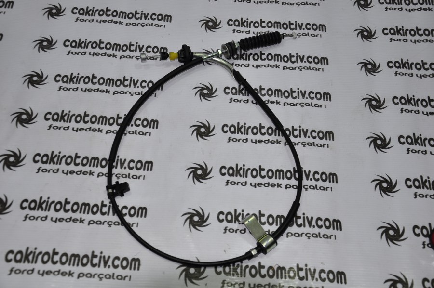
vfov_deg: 26.4
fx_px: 614
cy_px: 144
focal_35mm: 51
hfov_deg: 38.9
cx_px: 217
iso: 200
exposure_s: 1/125
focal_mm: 34
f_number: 4.5
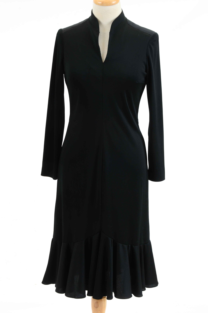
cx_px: 104
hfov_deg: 15.6
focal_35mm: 87
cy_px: 156
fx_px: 757
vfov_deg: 23.4
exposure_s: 1/80
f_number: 11
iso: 400
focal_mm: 58
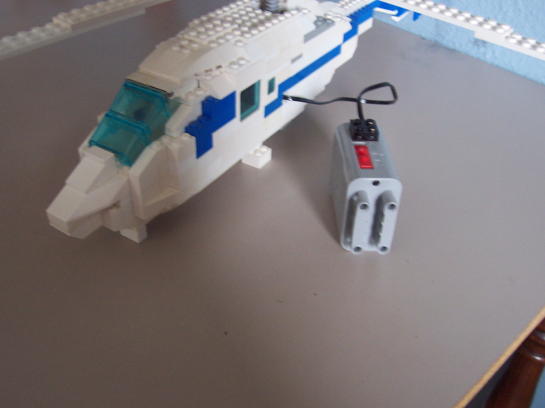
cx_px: 272
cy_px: 204
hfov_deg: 50.1
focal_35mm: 37
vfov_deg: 38.7
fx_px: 583
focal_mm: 5.6
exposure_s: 1/10
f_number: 2.8
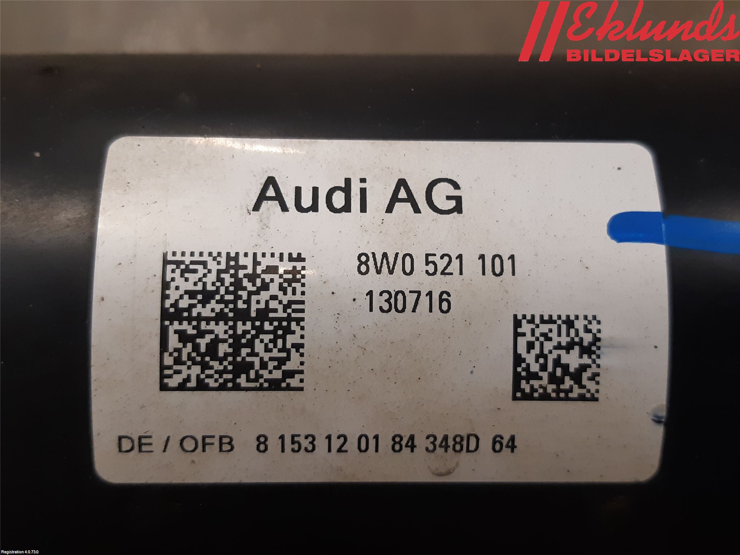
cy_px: 278
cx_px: 370
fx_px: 556
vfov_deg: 53.1
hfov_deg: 67.3
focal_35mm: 26
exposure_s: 1/50
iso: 160
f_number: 1.7
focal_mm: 3.93
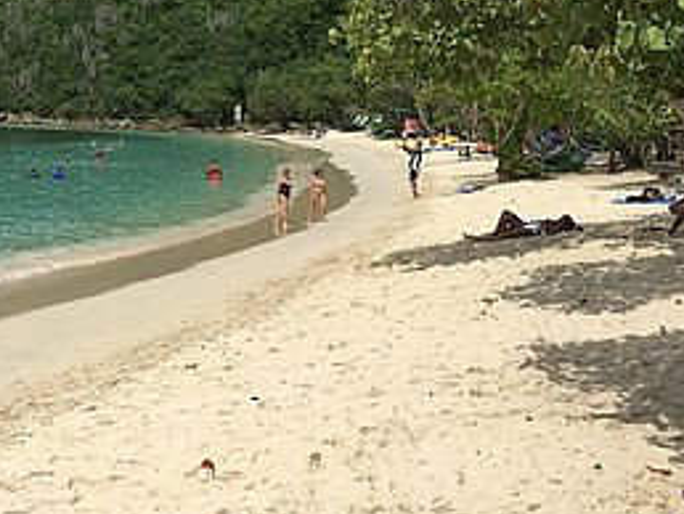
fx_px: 1345
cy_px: 117
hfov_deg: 28.4
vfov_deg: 21.4
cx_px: 240
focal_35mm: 68
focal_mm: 4.15
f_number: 2.2
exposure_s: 1/2849
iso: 25
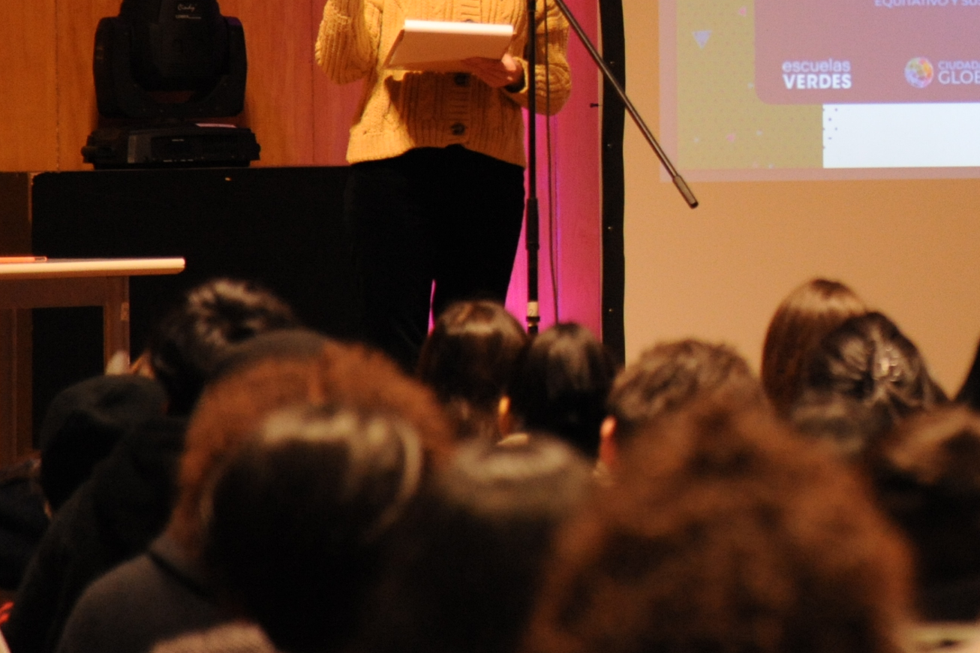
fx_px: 6967
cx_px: 1102
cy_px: 64
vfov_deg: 5.4
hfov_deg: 8.0
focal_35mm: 256
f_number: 4
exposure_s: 1/100
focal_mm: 105
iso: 3200
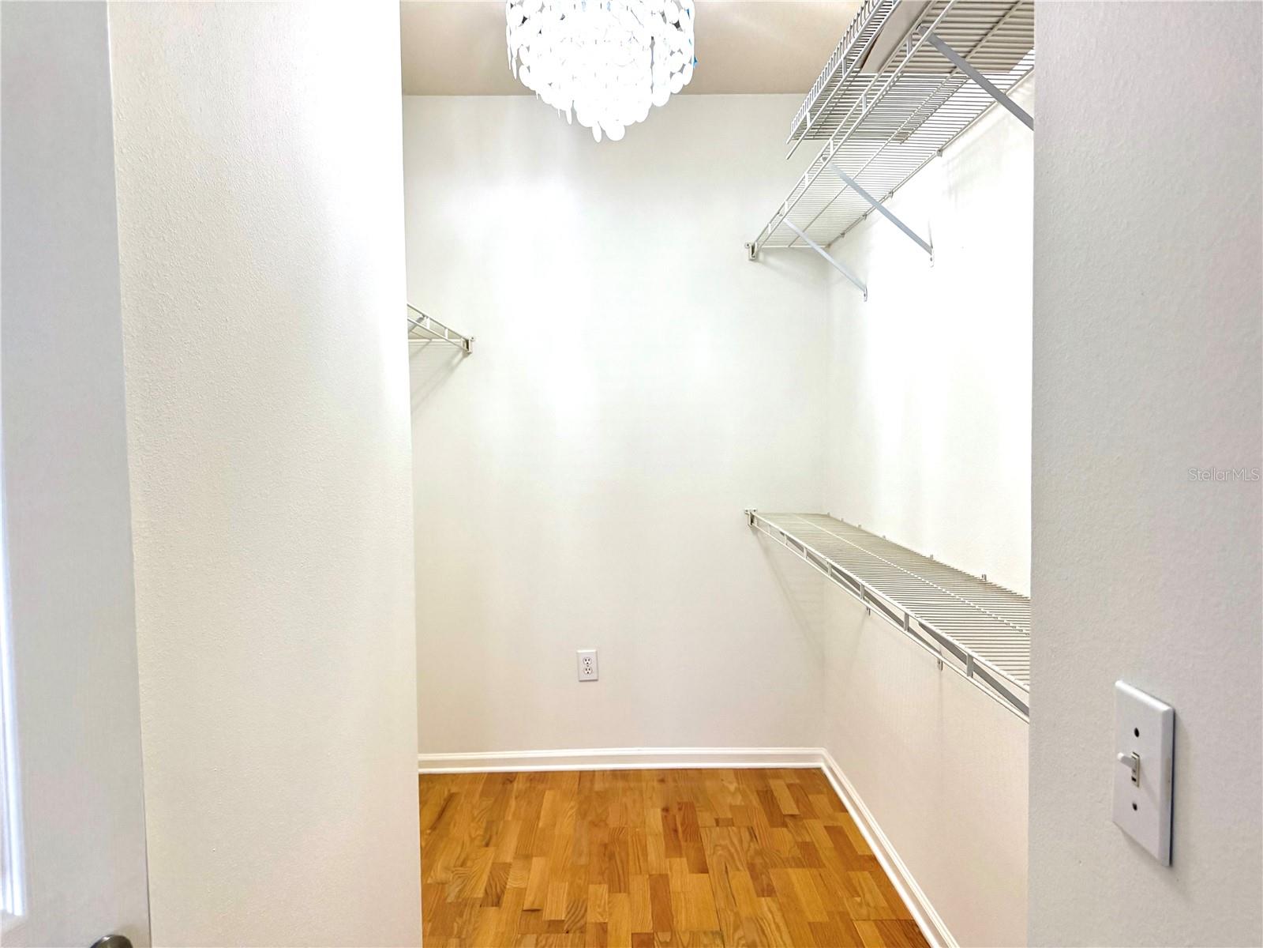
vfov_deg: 56.8
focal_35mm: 24
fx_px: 876
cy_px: 474
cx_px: 632
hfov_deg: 71.6
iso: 200
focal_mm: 6.76
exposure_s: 1/236
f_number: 1.78
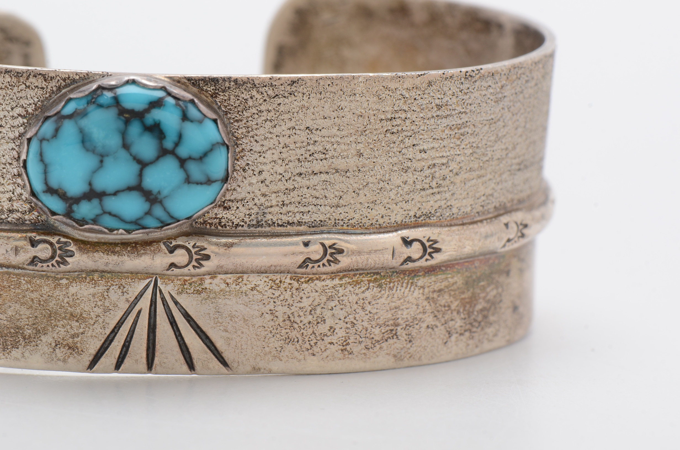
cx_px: 340
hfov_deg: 16.1
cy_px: 225
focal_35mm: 128
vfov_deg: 10.7
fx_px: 2403
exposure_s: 1/125
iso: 200
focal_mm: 85
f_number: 16
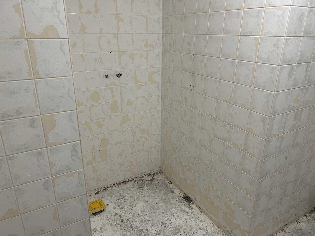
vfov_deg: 53.1
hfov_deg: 67.3
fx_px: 237
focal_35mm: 26
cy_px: 118
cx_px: 158
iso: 80
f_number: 1.5
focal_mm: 5.7
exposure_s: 1/50
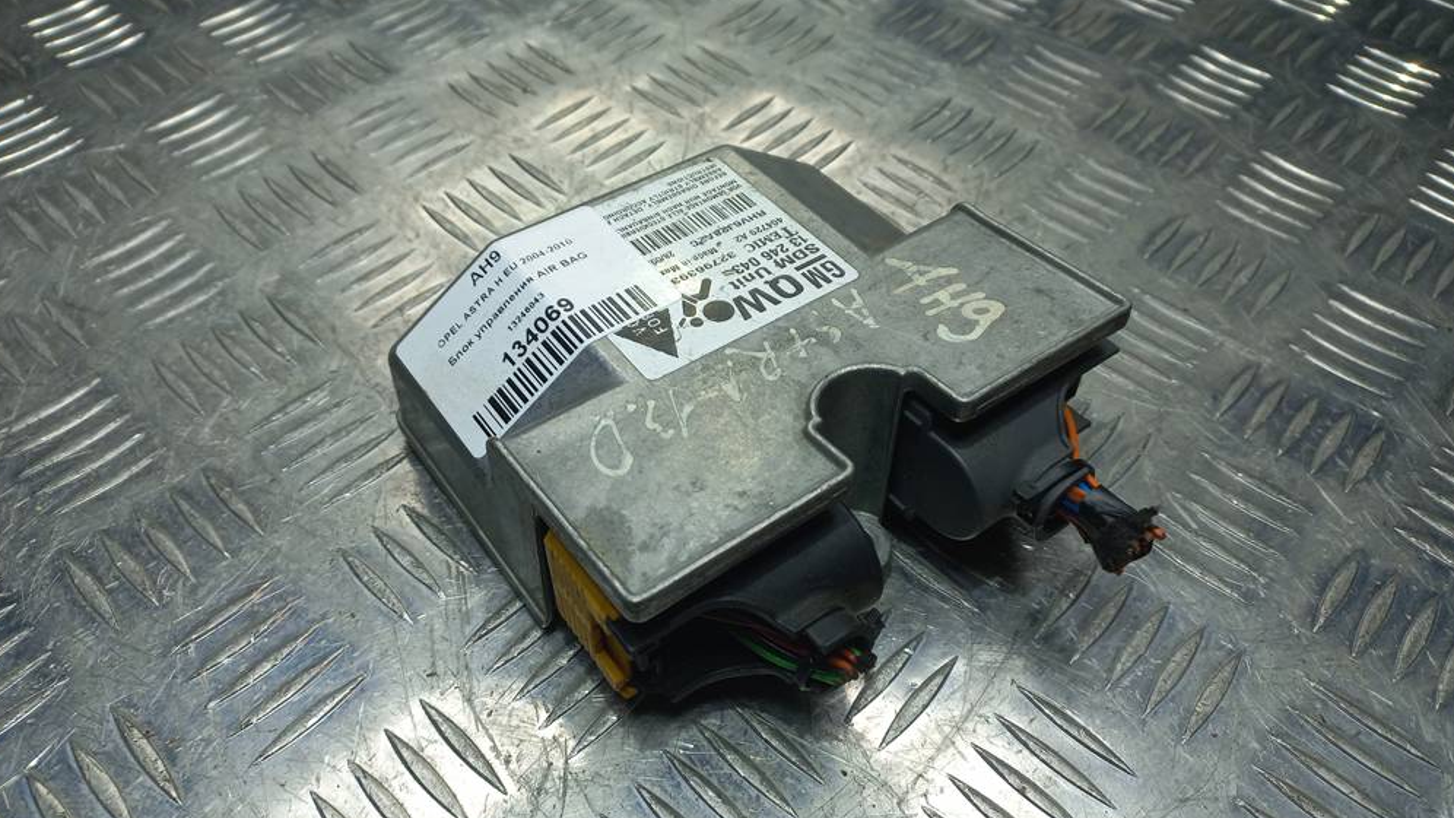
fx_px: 1079
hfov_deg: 67.9
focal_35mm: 28
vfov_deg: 41.5
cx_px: 728
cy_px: 410
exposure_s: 1/100
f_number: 1.8
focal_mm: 4.6
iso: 32
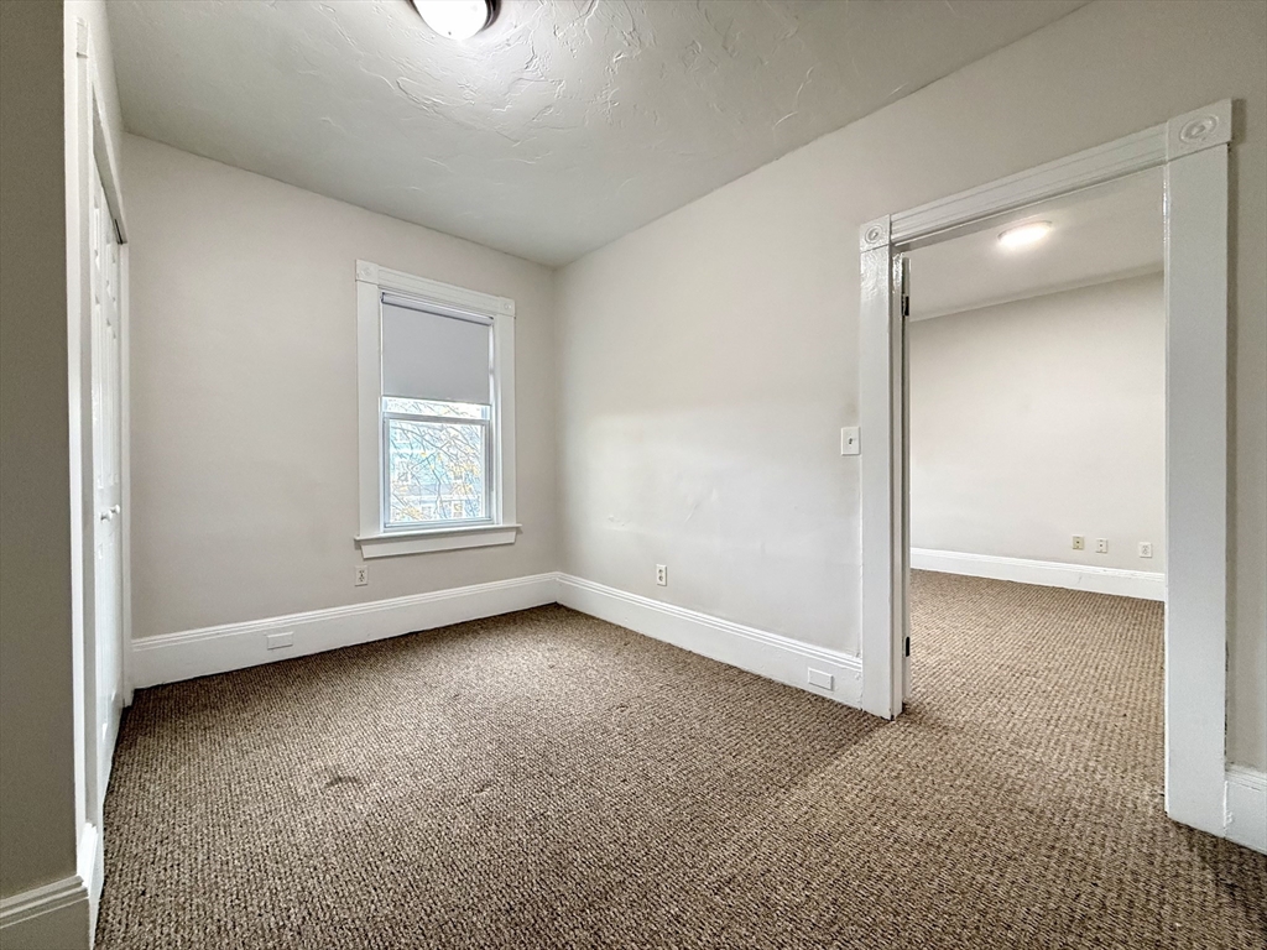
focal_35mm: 14
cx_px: 634
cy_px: 475
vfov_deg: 85.7
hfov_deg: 102.1
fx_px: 512
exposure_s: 1/60
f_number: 2.2
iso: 640
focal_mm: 2.22
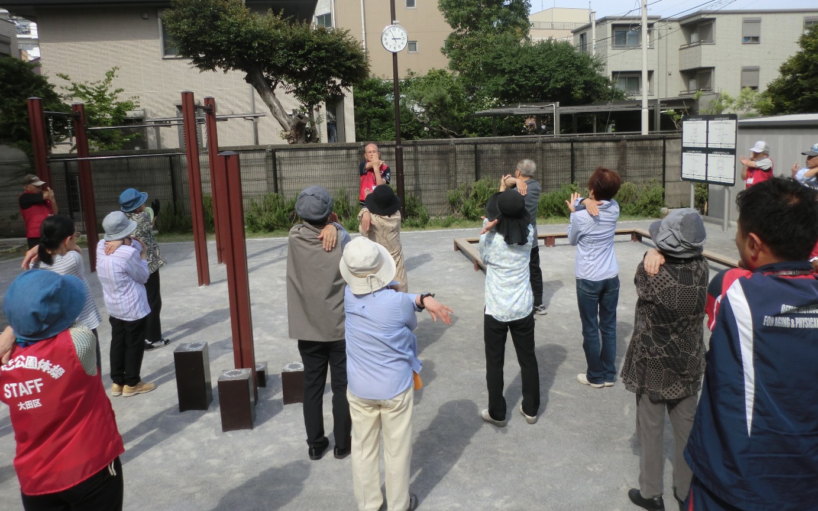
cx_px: 408
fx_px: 646
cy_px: 233
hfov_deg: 64.6
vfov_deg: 43.1
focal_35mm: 29
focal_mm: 4.9
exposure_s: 1/640
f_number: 3.2
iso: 50
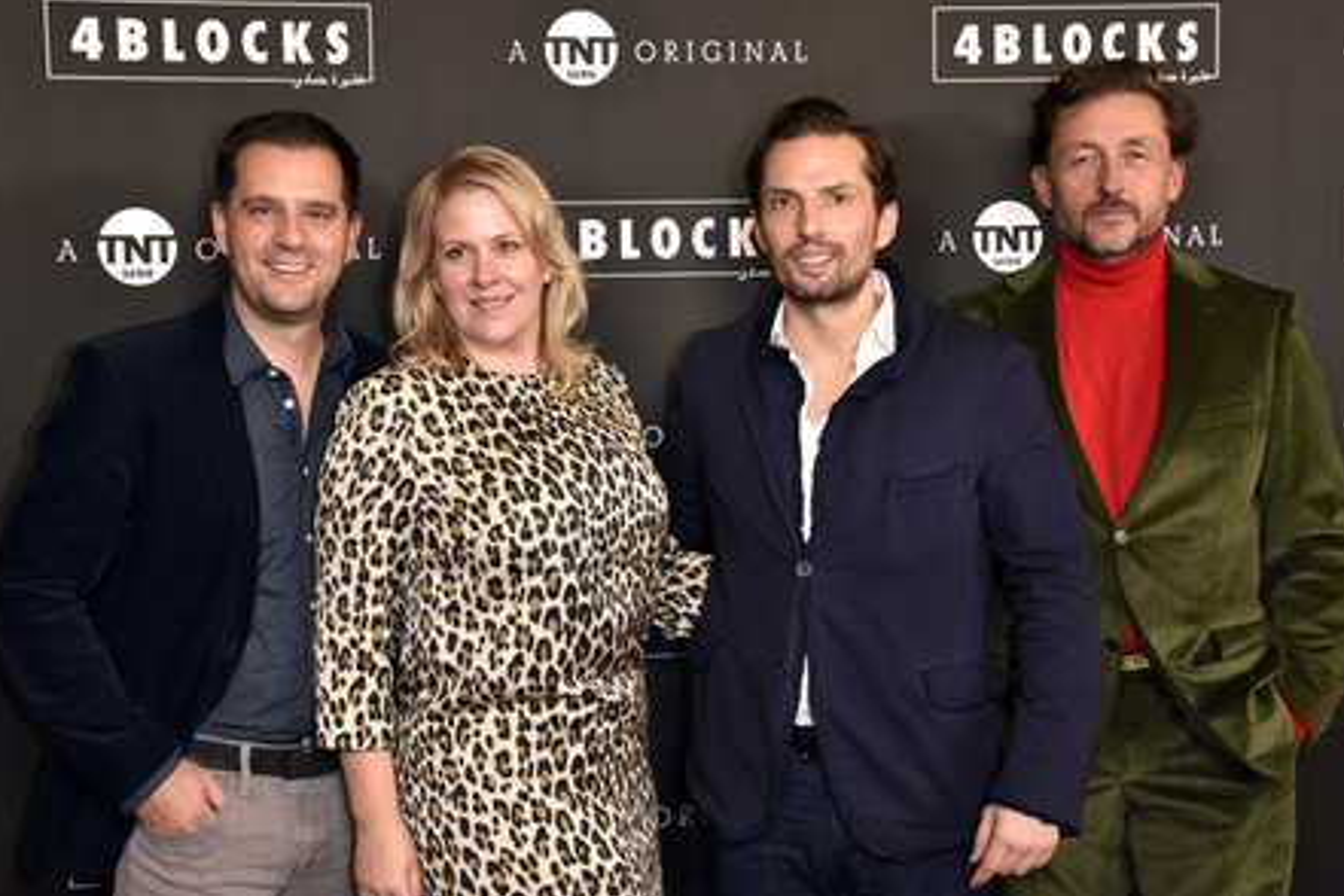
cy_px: 448
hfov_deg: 40.3
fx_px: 1829
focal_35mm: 49
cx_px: 666
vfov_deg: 27.5
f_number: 7.1
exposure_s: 1/250
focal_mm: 48
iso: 2000
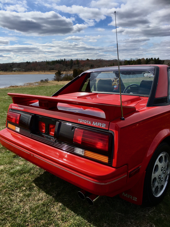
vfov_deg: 61.7
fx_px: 190
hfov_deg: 48.2
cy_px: 114
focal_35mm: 29
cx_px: 85
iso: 25
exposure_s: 1/1709
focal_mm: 4.15
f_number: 2.2
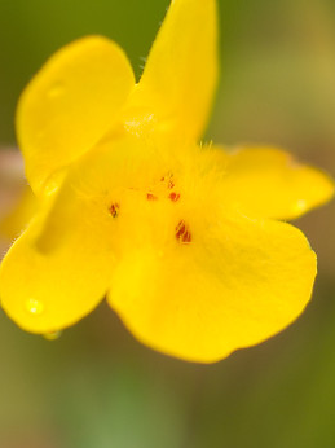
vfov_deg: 7.5
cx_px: 102
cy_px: 243
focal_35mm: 263
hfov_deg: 5.6
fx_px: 3396
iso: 160
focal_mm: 105
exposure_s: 1/320
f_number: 5
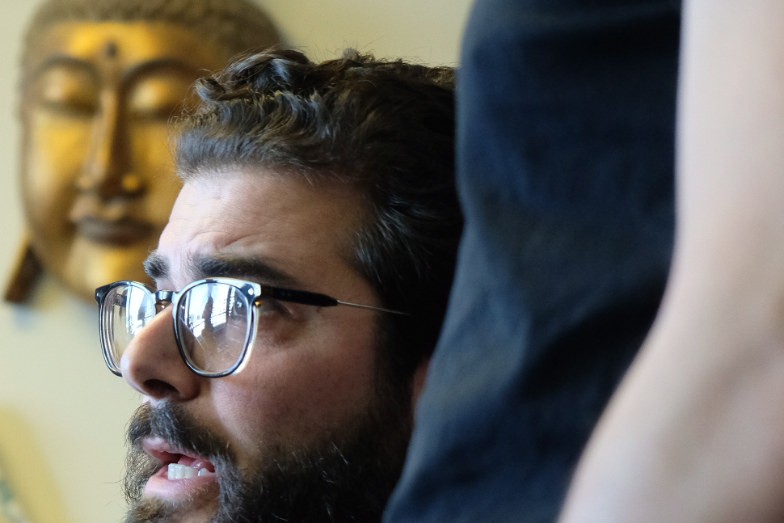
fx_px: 3310
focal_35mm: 152
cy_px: 392
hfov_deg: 13.4
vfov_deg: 9.0
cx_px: 115
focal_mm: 55
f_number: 4
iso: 2000
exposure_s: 1/60
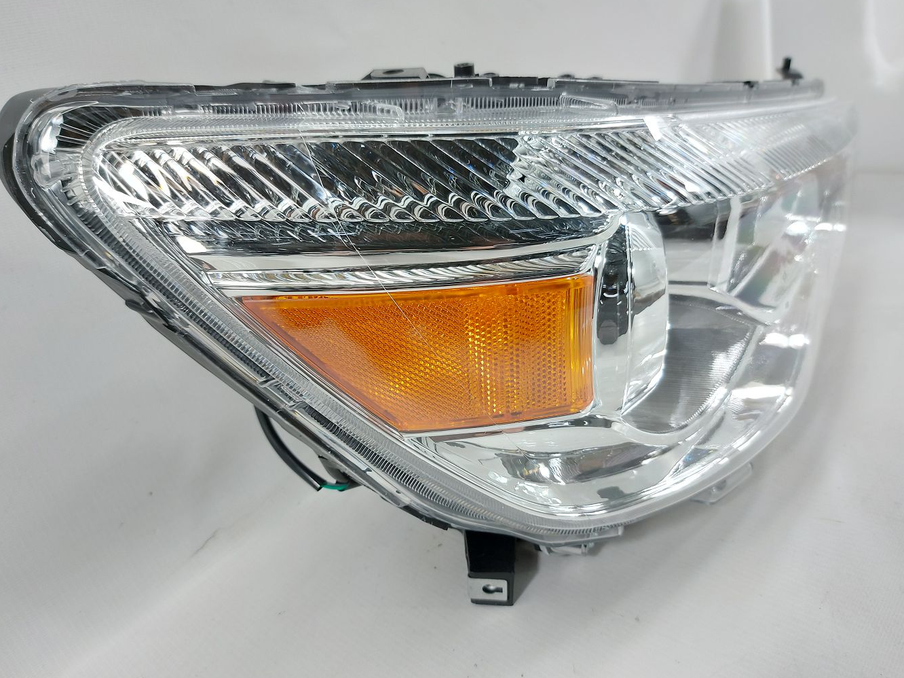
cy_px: 328
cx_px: 443
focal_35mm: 25
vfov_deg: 54.8
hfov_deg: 69.4
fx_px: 653
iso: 80
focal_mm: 5.23
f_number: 1.8
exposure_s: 1/60
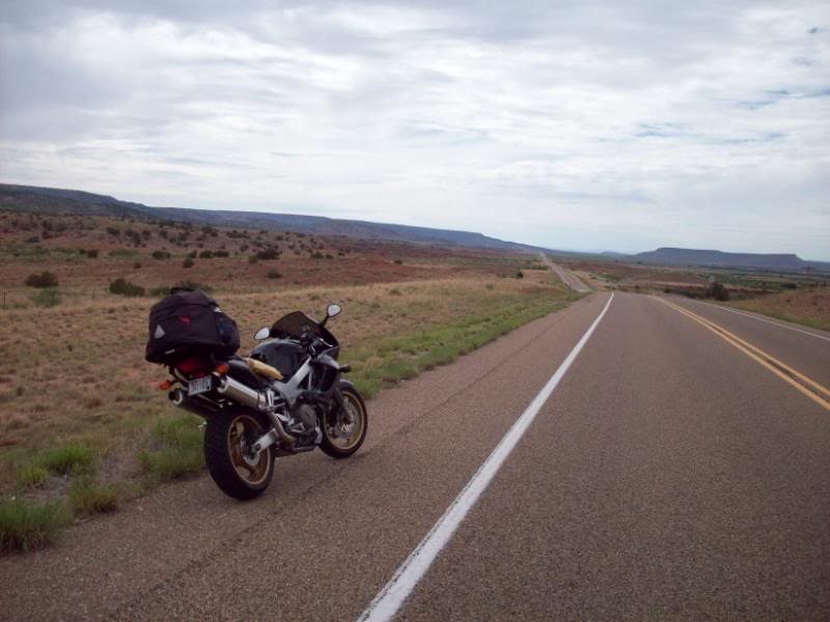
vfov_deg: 38.7
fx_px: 887
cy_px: 311
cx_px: 415
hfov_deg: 50.1
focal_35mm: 37
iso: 80
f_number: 5.6
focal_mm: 6.2
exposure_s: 1/503
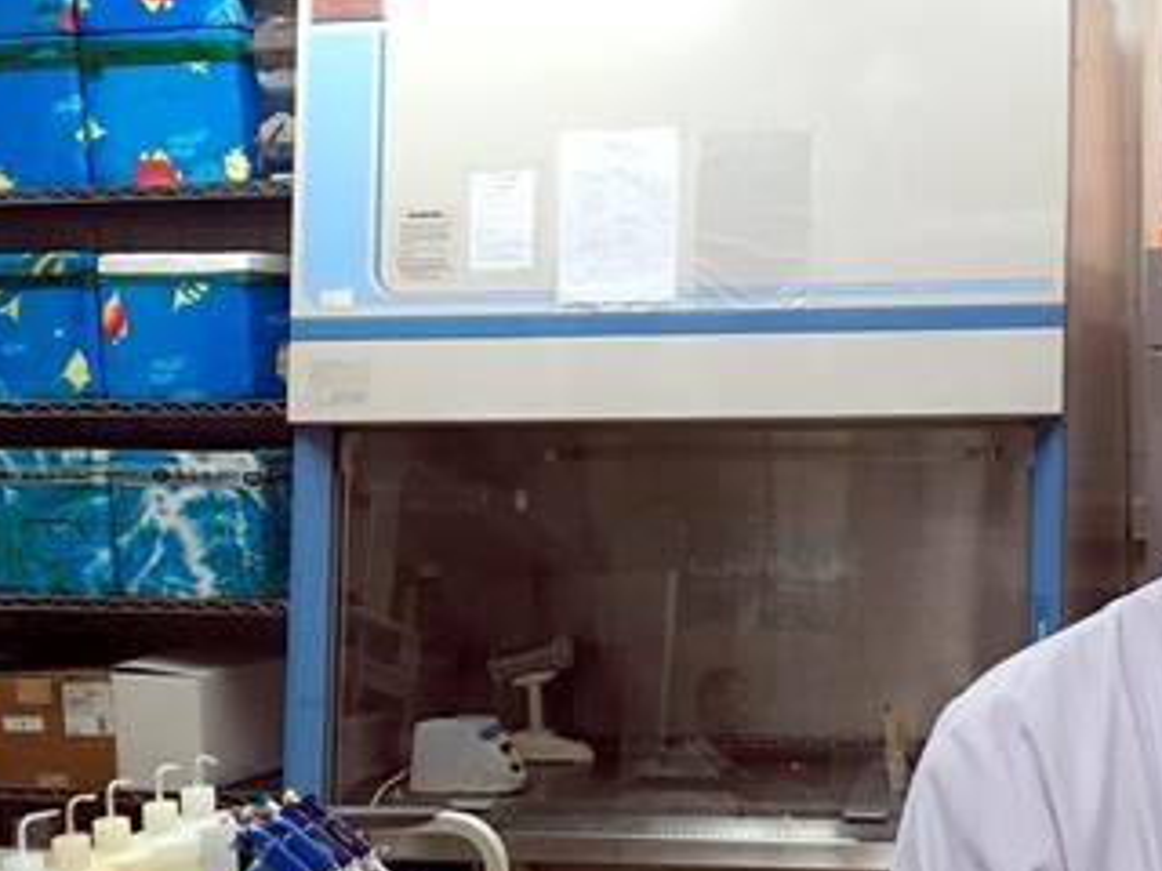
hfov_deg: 31.3
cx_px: 1028
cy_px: 621
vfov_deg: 24.6
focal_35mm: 59
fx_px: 1981
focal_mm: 4.15
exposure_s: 1/33
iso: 160
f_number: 2.2
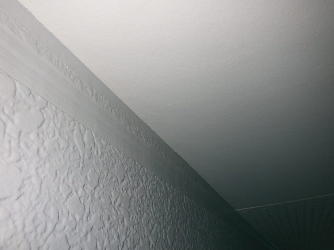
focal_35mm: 28
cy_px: 125
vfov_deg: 49.7
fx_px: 270
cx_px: 167
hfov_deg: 63.4
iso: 160
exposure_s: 1/30
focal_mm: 5
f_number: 3.5
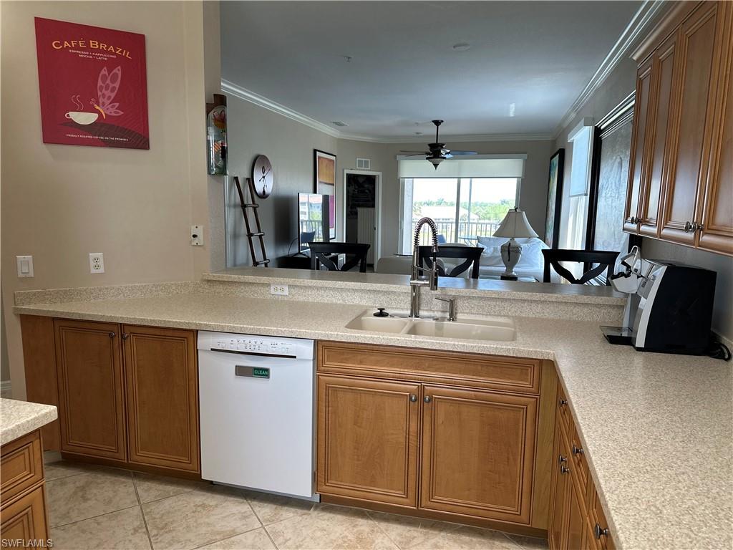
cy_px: 275
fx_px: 508
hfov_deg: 71.6
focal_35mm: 24
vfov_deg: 56.8
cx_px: 366
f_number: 1.78
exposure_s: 1/120
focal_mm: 6.86
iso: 125
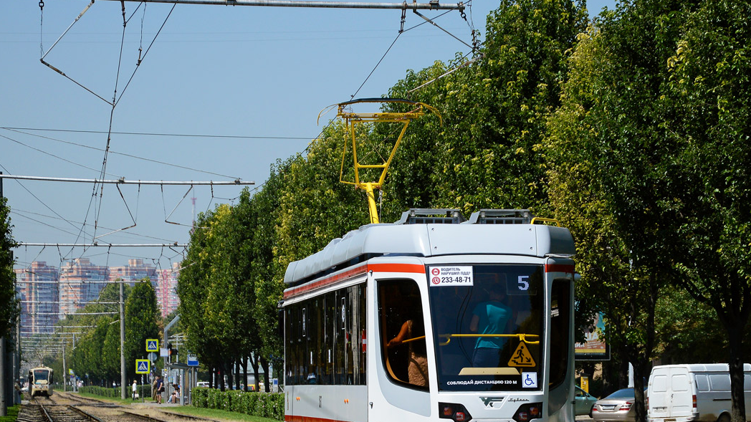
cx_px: 426
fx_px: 2867
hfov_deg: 14.9
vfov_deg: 8.4
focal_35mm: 144
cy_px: 266
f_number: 6.3
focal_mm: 80
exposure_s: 1/1000
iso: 200
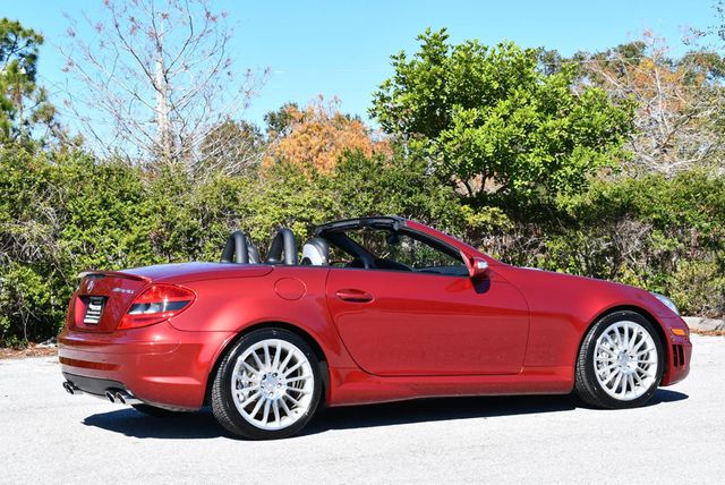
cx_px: 362
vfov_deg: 18.0
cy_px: 242
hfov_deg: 26.6
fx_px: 1532
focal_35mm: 76
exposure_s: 1/250
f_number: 8
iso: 140
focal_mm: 38
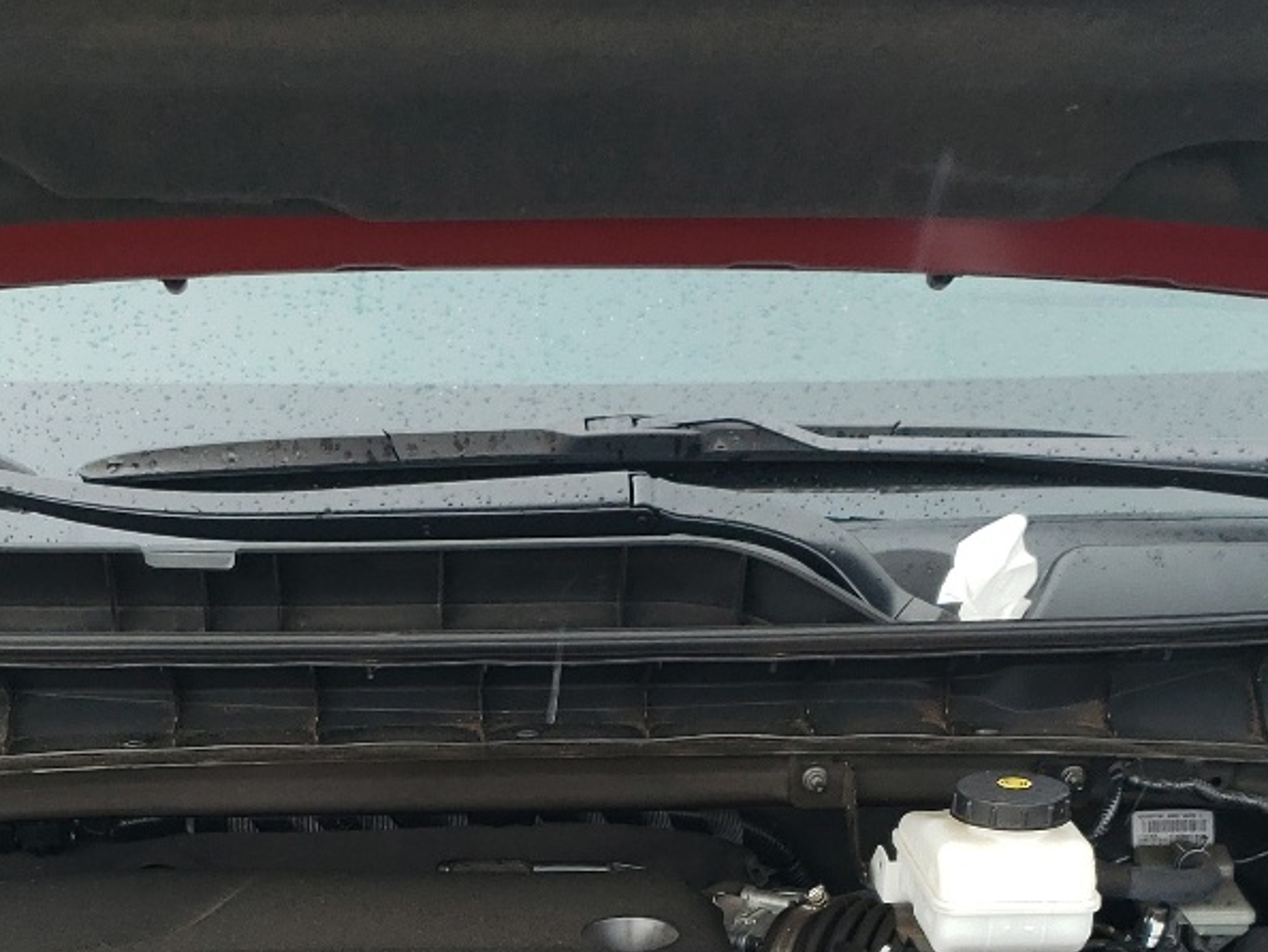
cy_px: 1123
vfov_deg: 19.8
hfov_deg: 27.8
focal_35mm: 70
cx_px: 617
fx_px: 2565
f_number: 1.5
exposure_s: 1/227
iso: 50
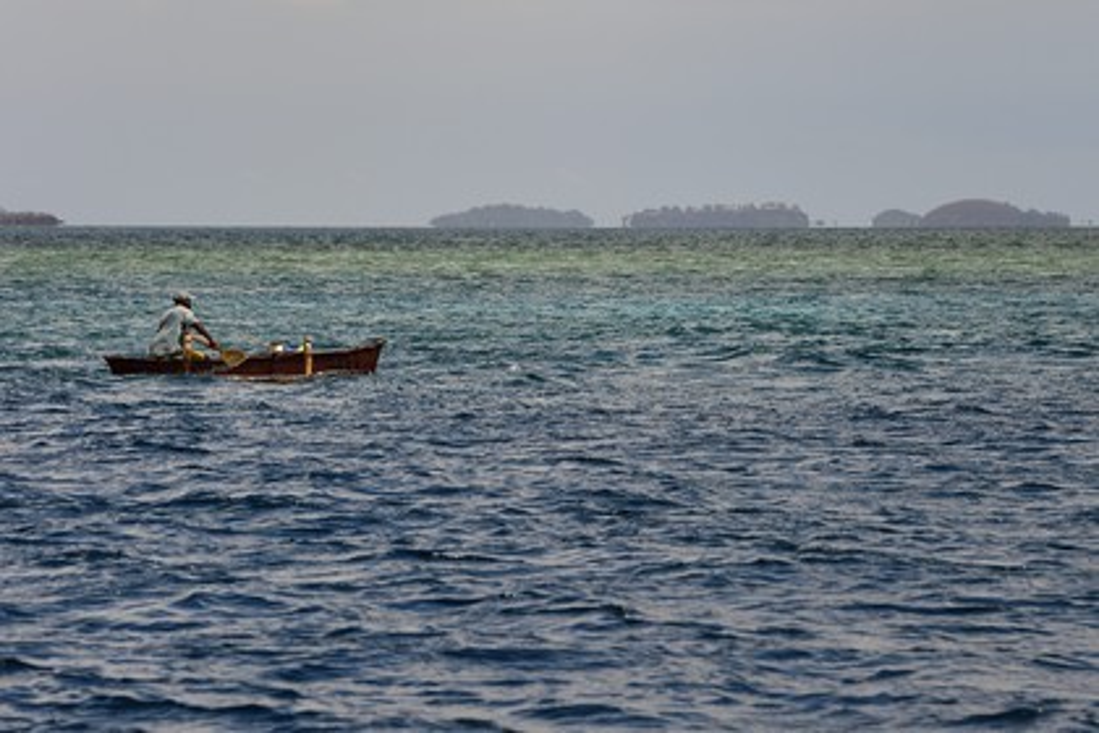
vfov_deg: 8.1
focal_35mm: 170
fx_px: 5189
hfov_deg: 12.1
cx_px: 550
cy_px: 366
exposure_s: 1/1000
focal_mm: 170
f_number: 8
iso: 200
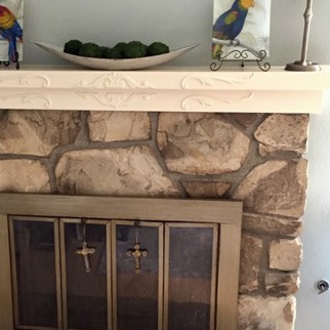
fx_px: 550
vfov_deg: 33.4
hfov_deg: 33.2
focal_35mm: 51
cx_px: 117
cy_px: 161
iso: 250
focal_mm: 4.15
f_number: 2.2
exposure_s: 1/15
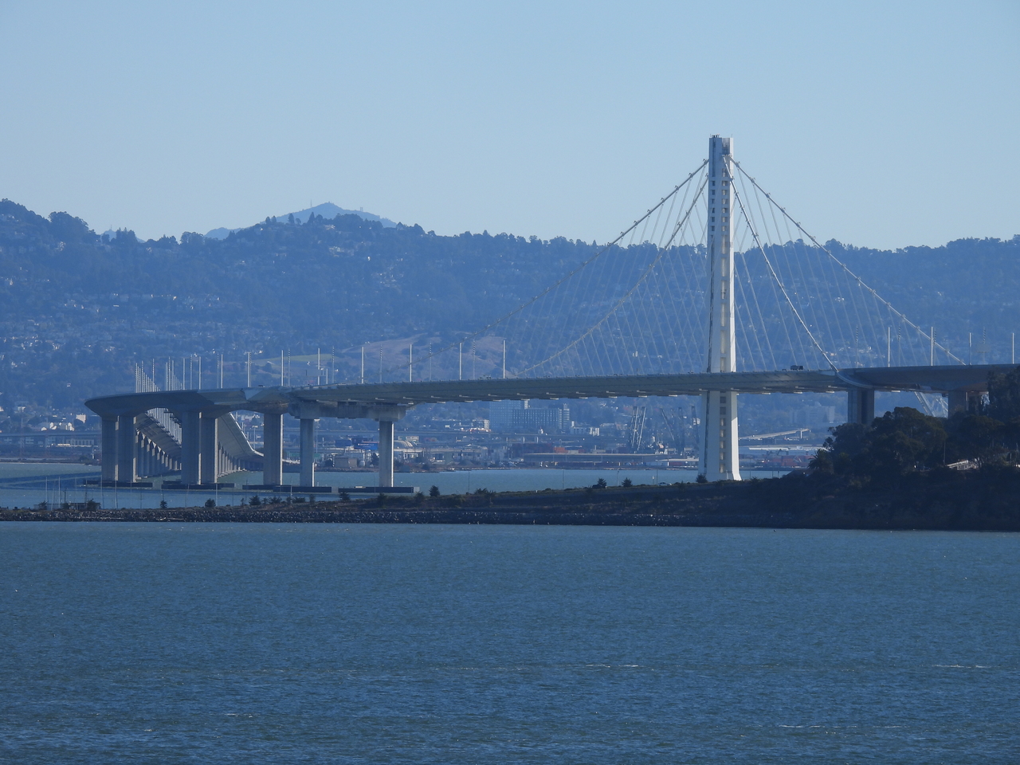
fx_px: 9429
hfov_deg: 6.2
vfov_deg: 4.6
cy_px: 382
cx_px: 510
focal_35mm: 320
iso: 100
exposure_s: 1/1000
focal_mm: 57.1
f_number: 5
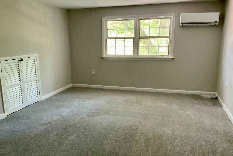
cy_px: 82
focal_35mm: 31
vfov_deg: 42.3
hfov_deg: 60.3
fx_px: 201
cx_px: 115
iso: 320
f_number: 1.8
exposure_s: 1/58
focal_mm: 3
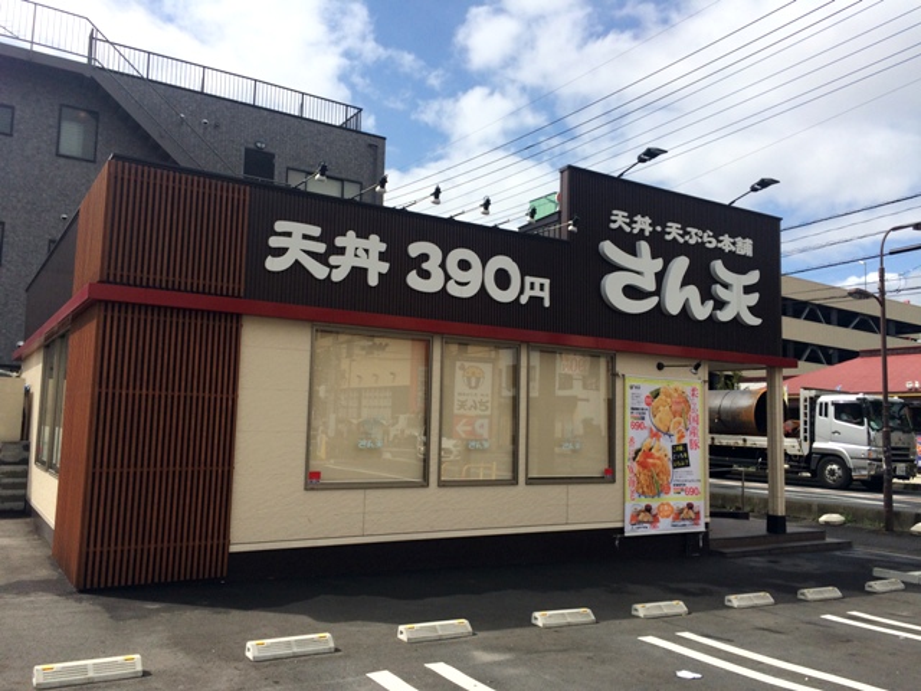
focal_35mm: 29
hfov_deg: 61.7
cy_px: 346
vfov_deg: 48.2
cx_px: 460
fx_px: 772
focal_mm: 4.15
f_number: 2.2
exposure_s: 1/3165
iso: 32
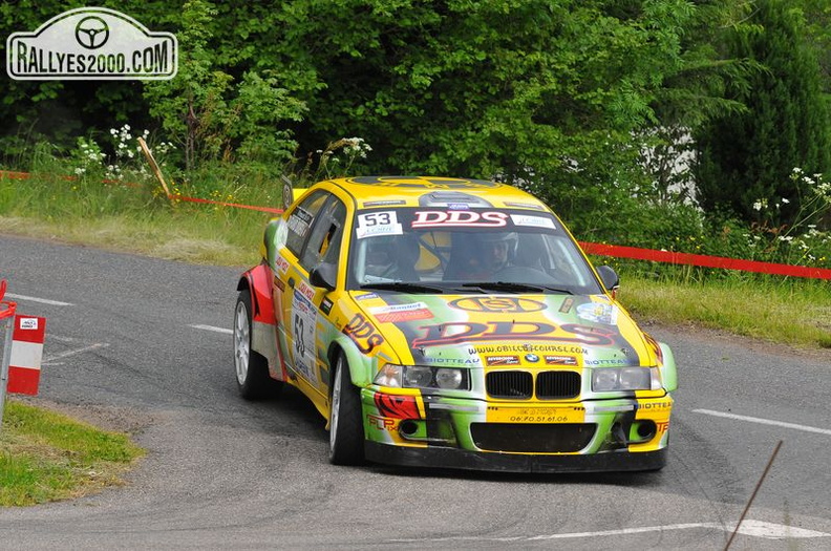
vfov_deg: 9.1
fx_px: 3456
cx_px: 416
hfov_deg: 13.7
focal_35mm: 150
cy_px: 276
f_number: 9
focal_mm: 100
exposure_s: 1/800
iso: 500
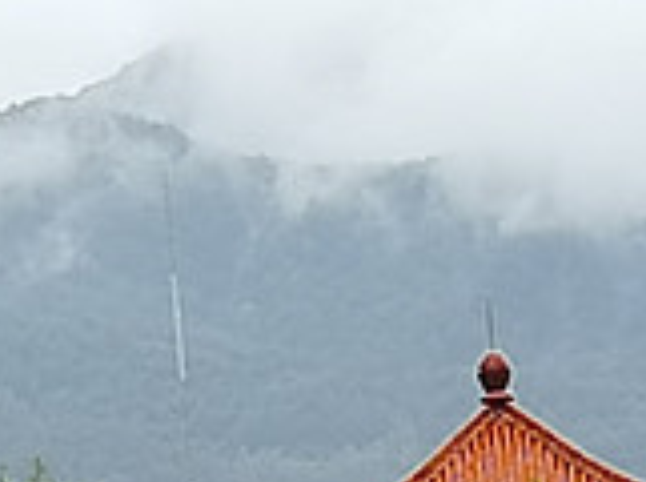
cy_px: 301
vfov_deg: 4.6
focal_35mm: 319
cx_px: 714
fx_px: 5940
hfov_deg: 6.2
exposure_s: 1/277
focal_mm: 5.54
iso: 50
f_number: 1.8
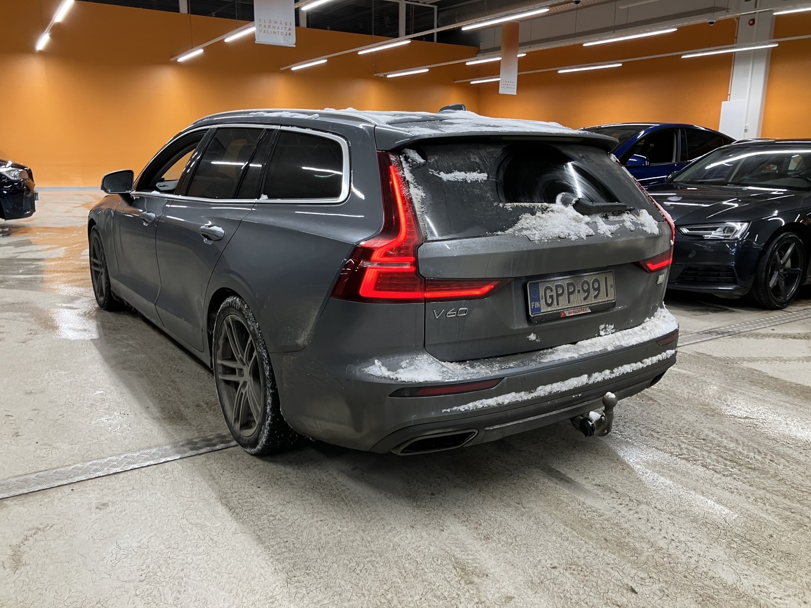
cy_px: 304
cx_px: 406
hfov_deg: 63.4
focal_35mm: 28
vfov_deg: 49.7
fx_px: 656
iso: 64
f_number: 1.8
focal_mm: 3.99
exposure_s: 1/42
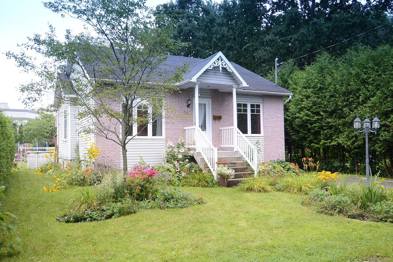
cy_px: 131
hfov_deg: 61.9
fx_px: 327
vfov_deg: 43.6
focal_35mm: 30
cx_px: 196
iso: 200
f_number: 4.5
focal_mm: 20
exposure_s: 1/2
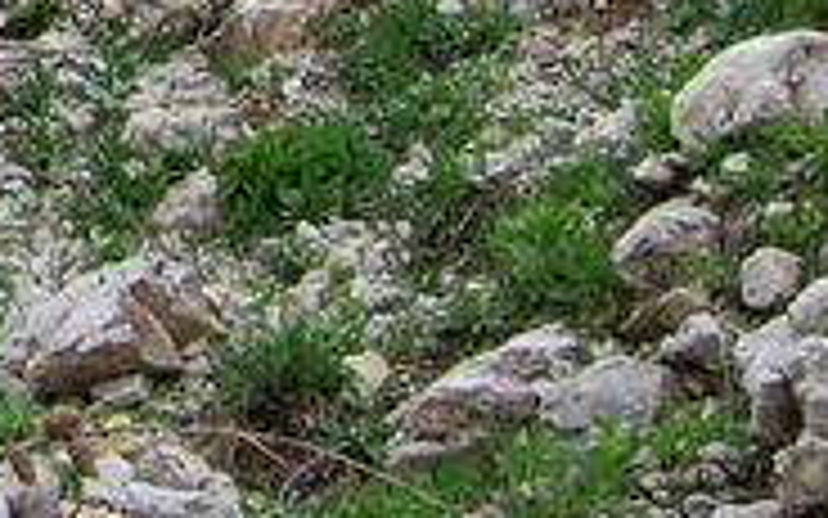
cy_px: -782
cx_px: -783
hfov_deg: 12.2
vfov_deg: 7.9
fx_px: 3453
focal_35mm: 153
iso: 100
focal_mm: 18
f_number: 6.3
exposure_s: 1/160
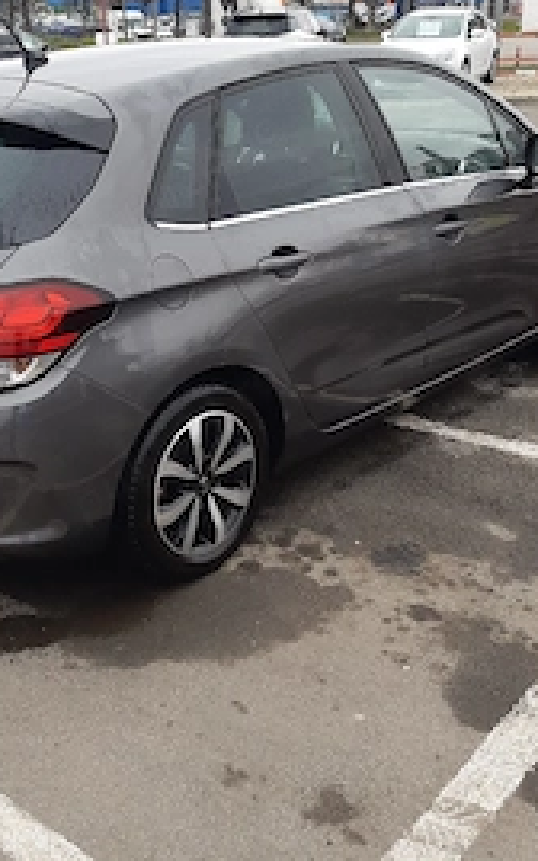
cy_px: 480
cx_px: 240
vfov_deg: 48.1
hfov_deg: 31.2
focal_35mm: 41
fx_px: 962
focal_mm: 3.92
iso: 40
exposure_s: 1/385
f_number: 1.7
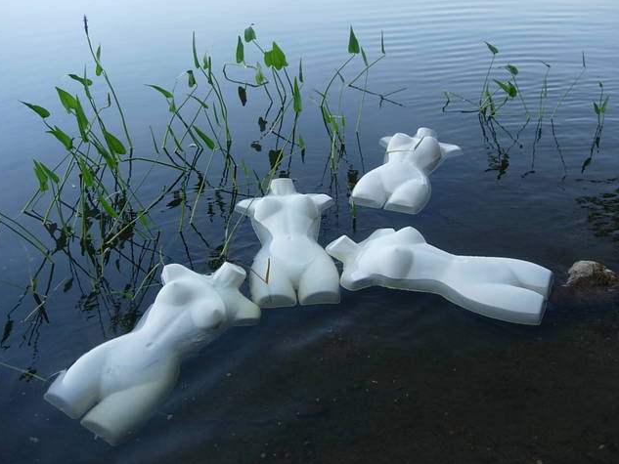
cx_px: 312
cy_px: 236
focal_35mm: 39
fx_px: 698
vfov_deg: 36.8
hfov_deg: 47.9
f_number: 2.8
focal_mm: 7.8
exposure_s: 1/121
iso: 64
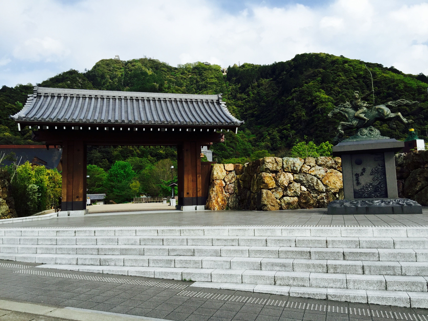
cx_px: 214
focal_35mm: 29
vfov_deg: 48.2
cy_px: 160
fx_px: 359
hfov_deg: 61.7
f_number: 2.2
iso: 32
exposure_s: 1/1412
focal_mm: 4.15
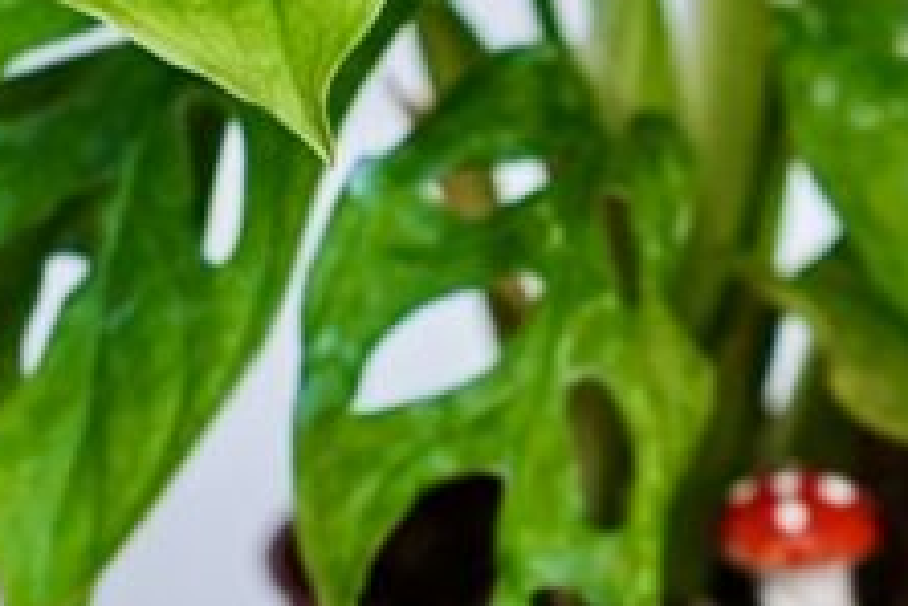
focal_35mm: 241
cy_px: 1066
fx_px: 6090
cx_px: 2024
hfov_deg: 8.0
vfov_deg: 5.6
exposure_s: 1/100
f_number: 4.5
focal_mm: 35
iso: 800
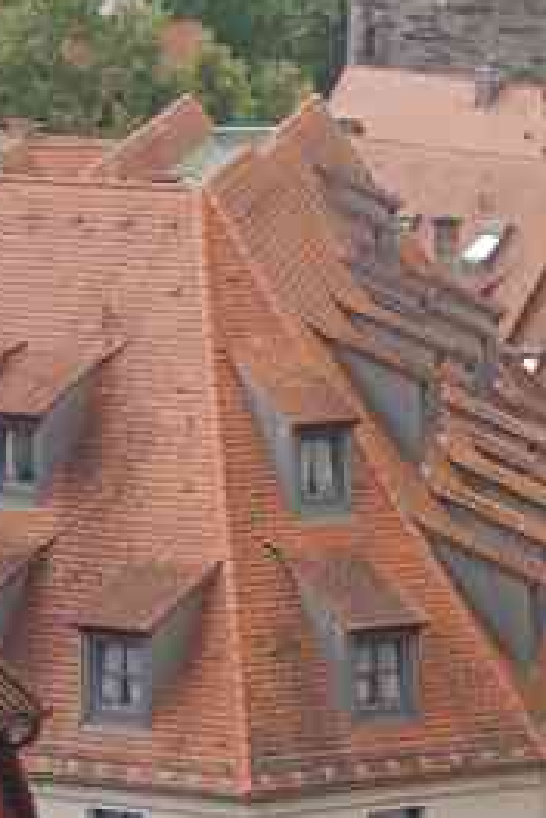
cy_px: 423
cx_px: 540
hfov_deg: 5.4
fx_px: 5821
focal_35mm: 256
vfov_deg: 8.0
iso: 200
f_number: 8
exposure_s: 1/80
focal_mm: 45
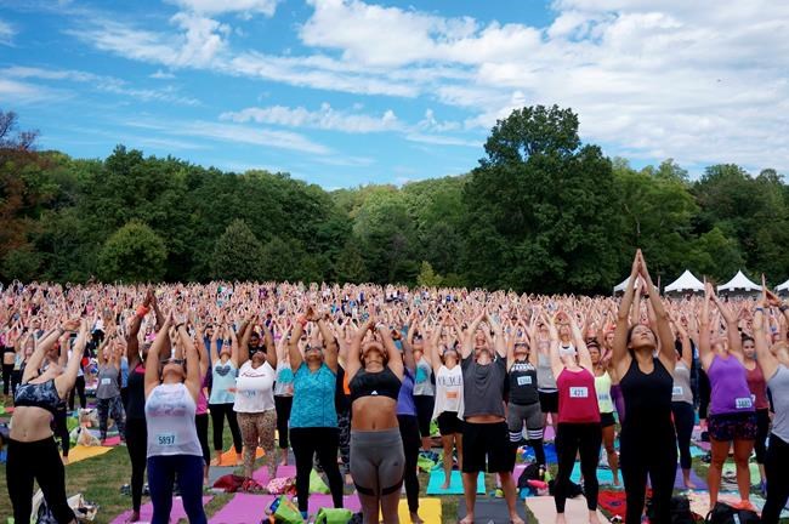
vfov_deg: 31.8
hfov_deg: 46.4
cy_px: 262
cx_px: 394
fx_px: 920
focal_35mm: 42
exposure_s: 1/1250
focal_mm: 28
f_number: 4.5
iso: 200
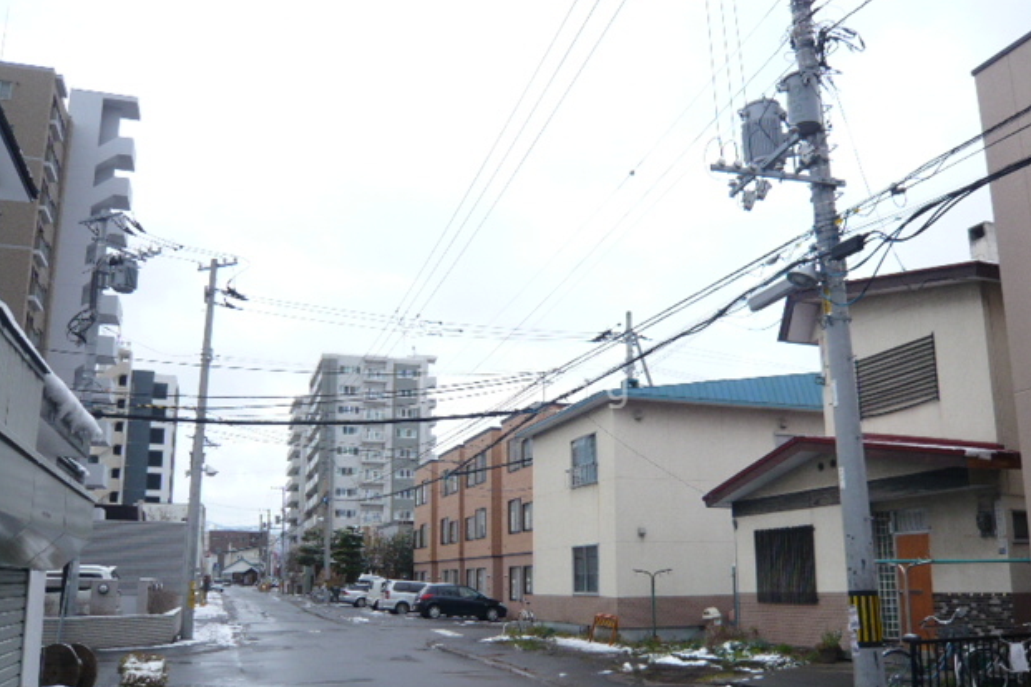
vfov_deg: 43.5
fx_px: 859
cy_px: 388
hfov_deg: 61.9
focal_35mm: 30
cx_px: 523
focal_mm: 4.6
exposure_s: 1/500
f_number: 2.8
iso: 100
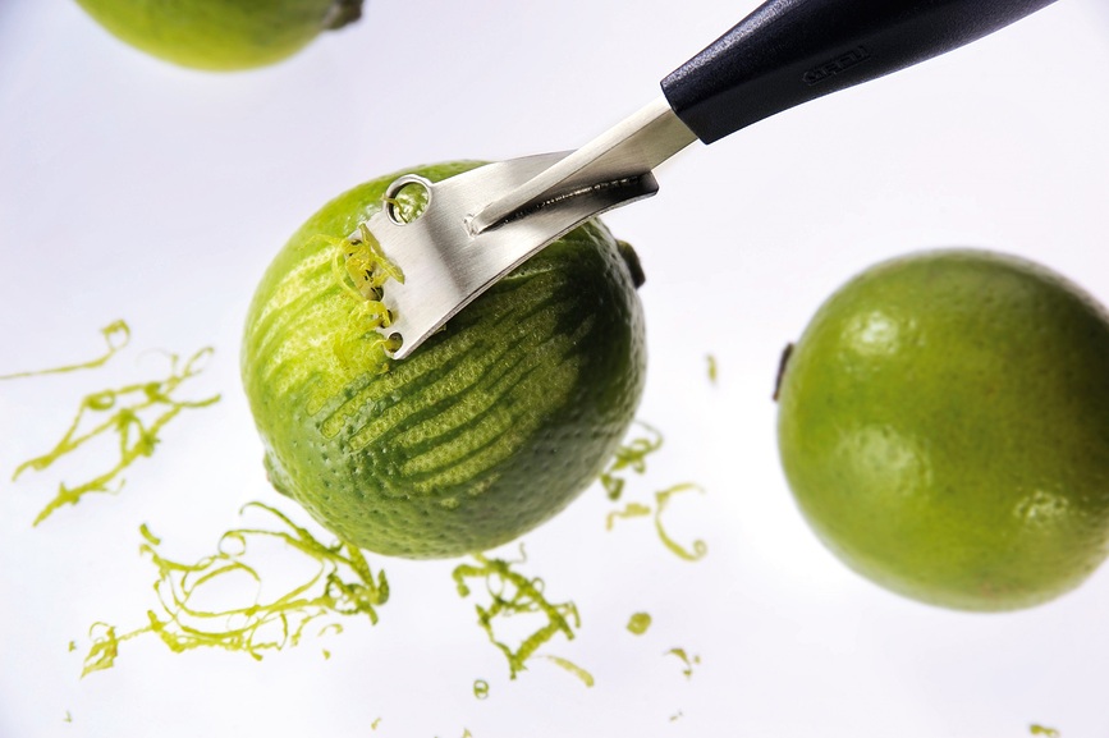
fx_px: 3233
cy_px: 369
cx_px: 554
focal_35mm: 105
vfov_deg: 13.0
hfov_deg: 19.5
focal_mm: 105
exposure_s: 1/100
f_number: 11
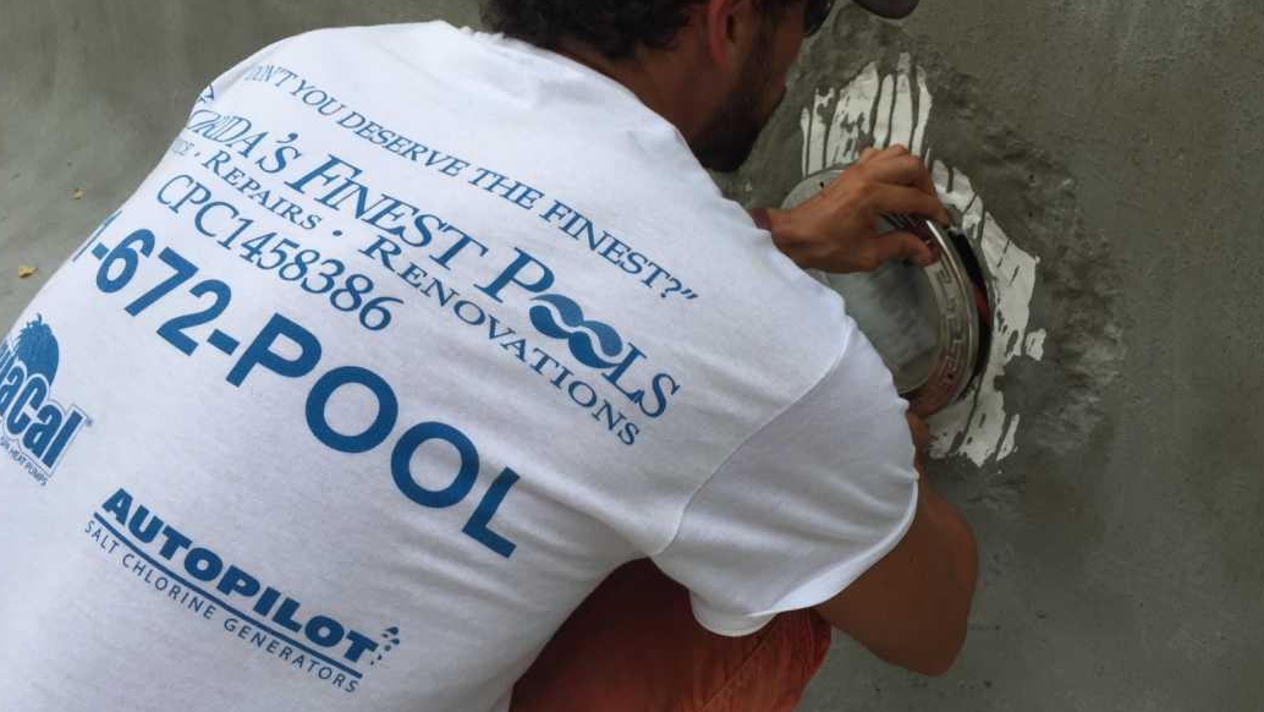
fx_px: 1106
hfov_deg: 59.5
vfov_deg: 35.6
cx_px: 649
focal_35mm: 33
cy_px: 333
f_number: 2.2
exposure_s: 1/243
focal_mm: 4.15
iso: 32
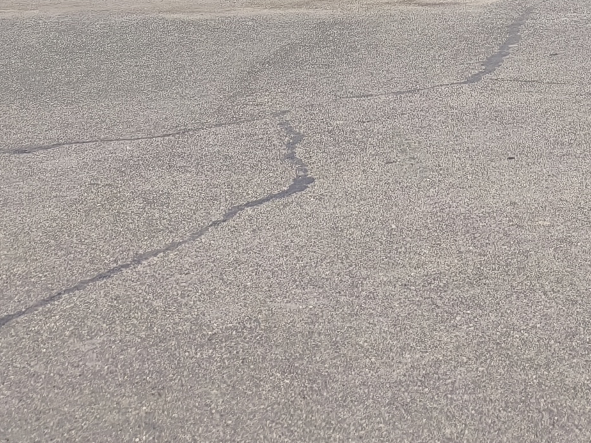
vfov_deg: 13.4
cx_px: 376
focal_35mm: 102
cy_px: -292
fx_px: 1741
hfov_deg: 19.2
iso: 72
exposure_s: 1/2381
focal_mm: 5.6
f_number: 1.57
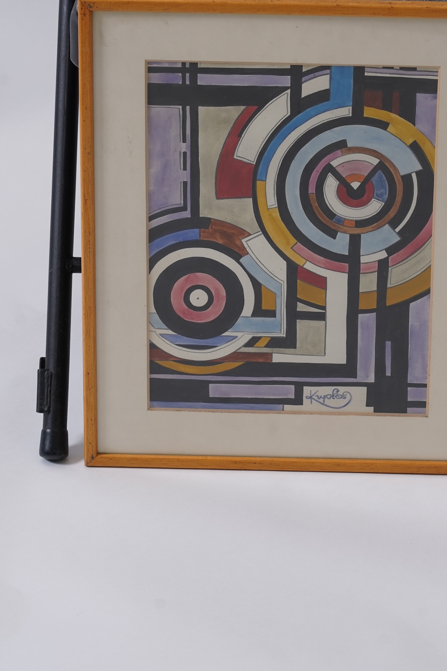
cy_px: 232
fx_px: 2849
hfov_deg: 9.0
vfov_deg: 13.4
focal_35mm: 153
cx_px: 295
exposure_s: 1/125
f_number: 7.1
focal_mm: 105
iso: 320
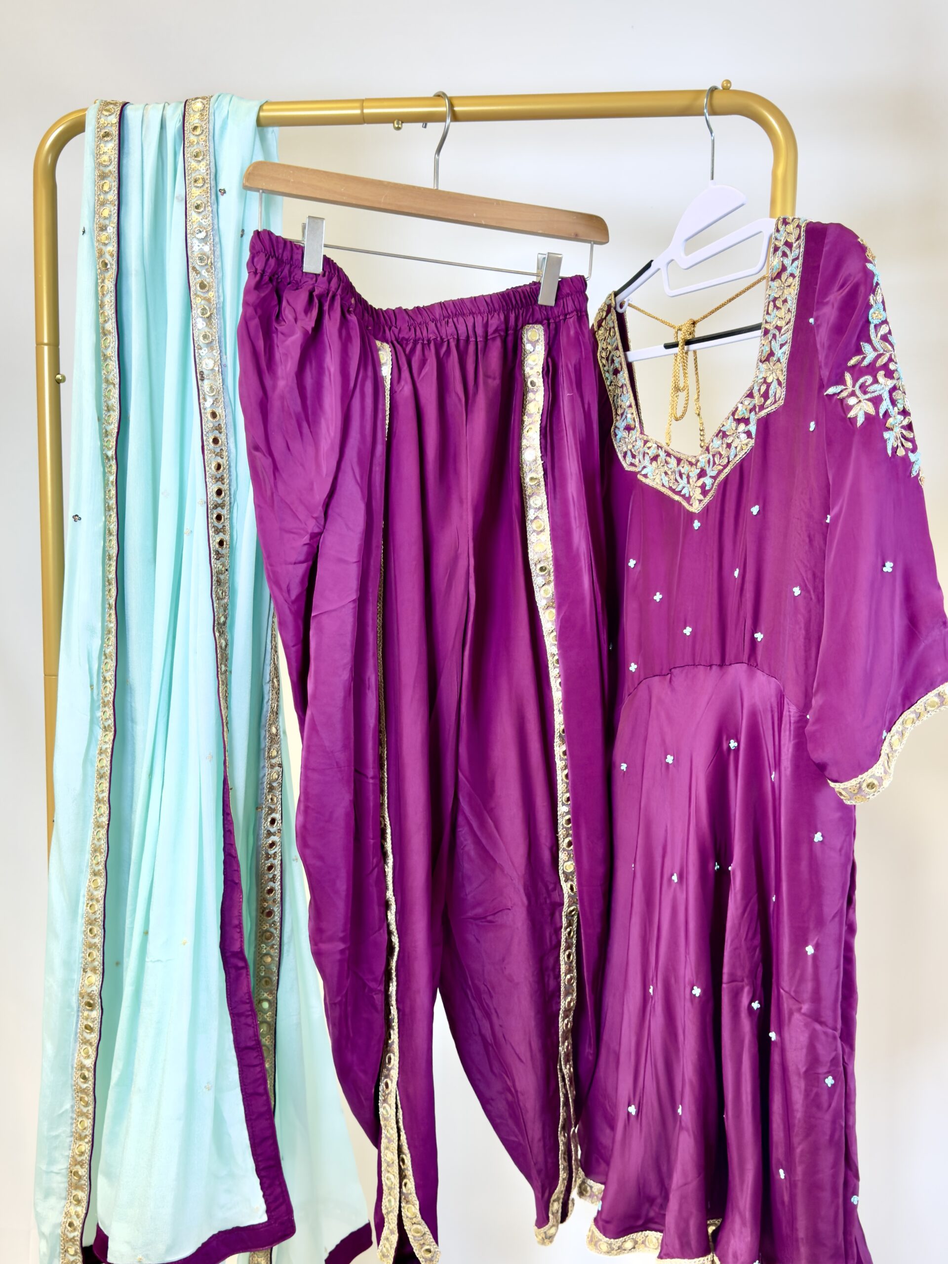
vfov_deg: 52.6
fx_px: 1278
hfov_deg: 40.7
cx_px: 474
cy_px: 632
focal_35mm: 35
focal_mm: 6.86
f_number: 1.78
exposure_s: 1/60
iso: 125
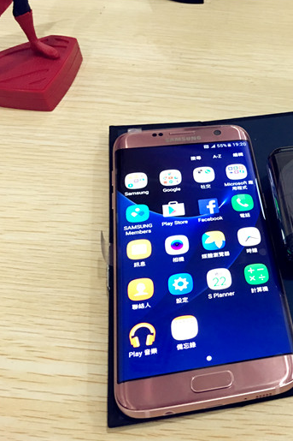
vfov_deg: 47.4
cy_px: 220
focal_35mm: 41
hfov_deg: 30.4
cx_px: 291
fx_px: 501
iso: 100
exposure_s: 1/8
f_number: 2.2
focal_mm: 4.15
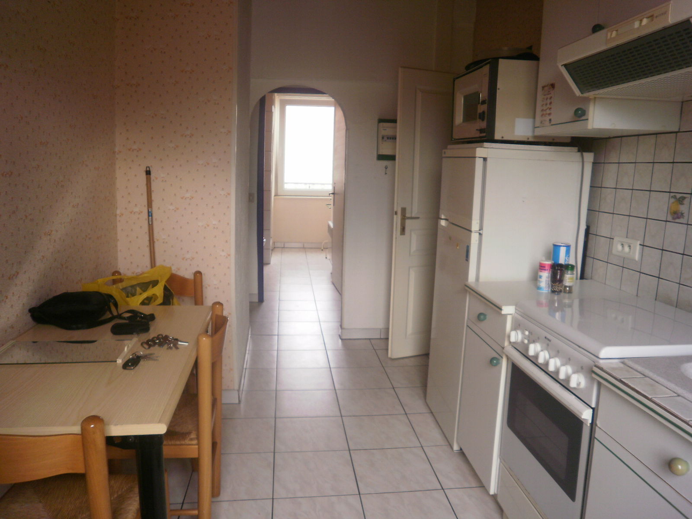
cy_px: 260
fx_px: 520
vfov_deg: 53.1
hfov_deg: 67.3
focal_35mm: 26
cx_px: 346
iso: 100
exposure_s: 1/60
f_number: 2.6
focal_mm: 4.65
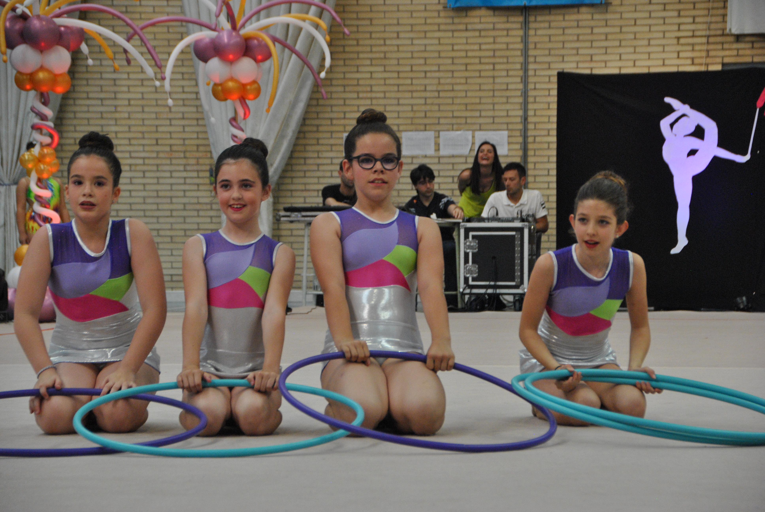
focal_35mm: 112
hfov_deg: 18.2
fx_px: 2393
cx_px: 382
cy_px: 256
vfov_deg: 12.2
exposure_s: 1/200
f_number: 5.3
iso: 800
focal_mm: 75
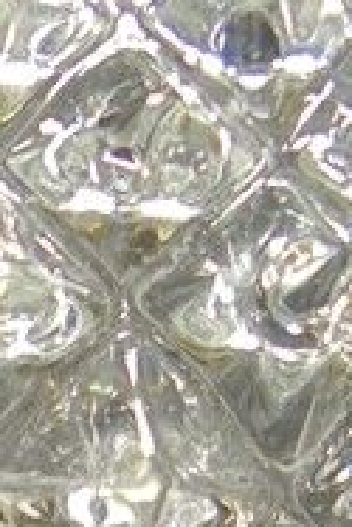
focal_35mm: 130
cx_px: -449
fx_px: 1903
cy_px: 1113
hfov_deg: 9.6
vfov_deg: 13.2
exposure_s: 1/30
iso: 100
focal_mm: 4.6
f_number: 3.5
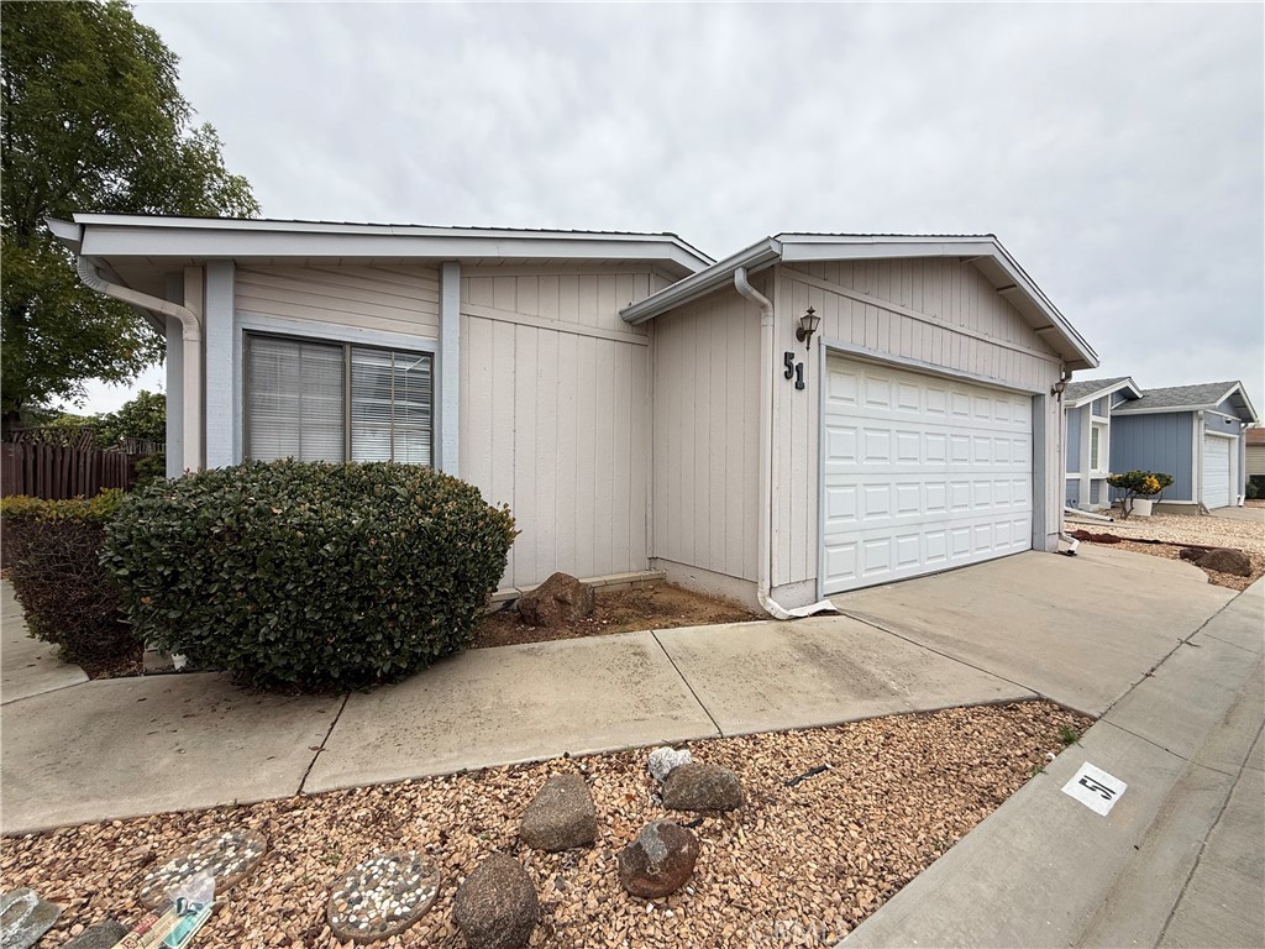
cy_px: 474
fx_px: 512
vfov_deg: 85.7
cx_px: 632
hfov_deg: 102.1
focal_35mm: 14
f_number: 2.2
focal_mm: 2.22
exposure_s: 1/970
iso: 50
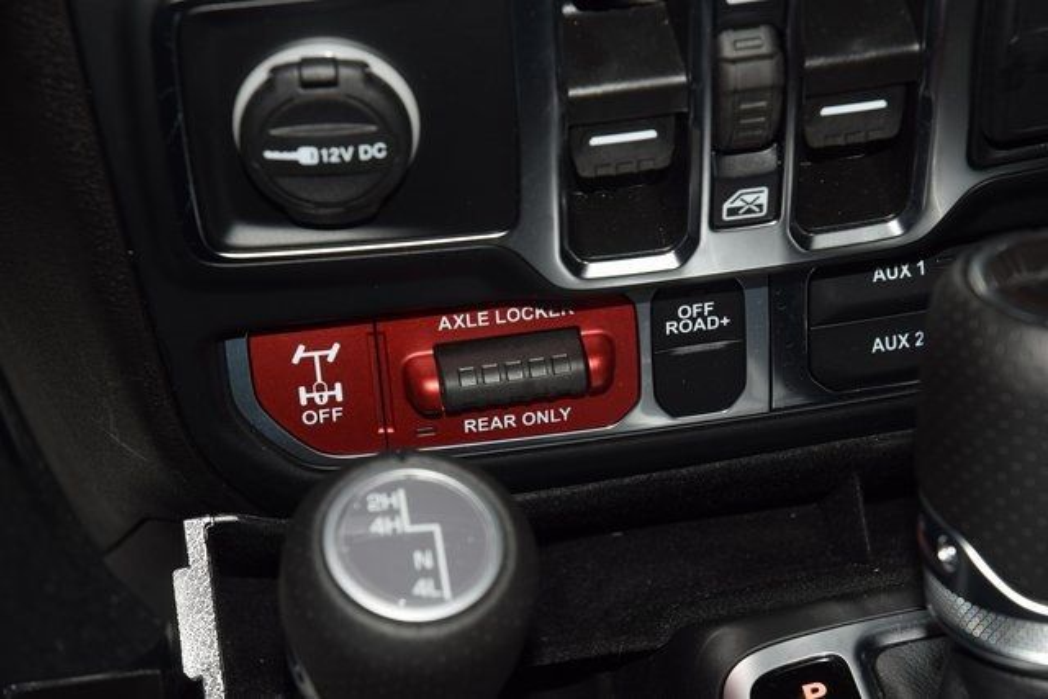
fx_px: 3057
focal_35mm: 105
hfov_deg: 19.5
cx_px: 524
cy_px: 350
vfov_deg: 13.0
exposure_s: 1/125
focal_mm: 70
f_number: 8
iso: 100
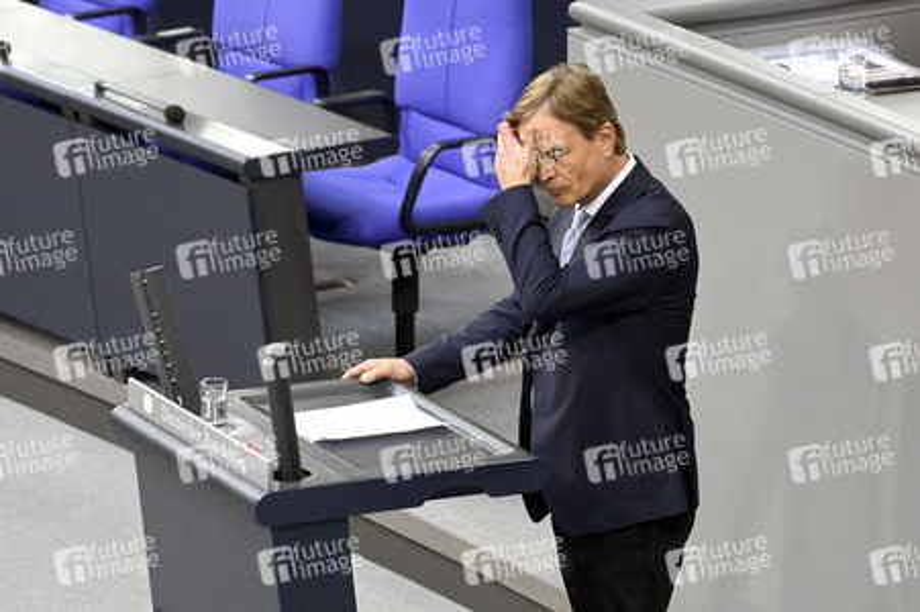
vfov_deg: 6.9
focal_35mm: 200
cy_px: 306
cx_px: 460
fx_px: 5107
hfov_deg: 10.3
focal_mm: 200
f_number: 5.6
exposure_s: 1/400
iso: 10000
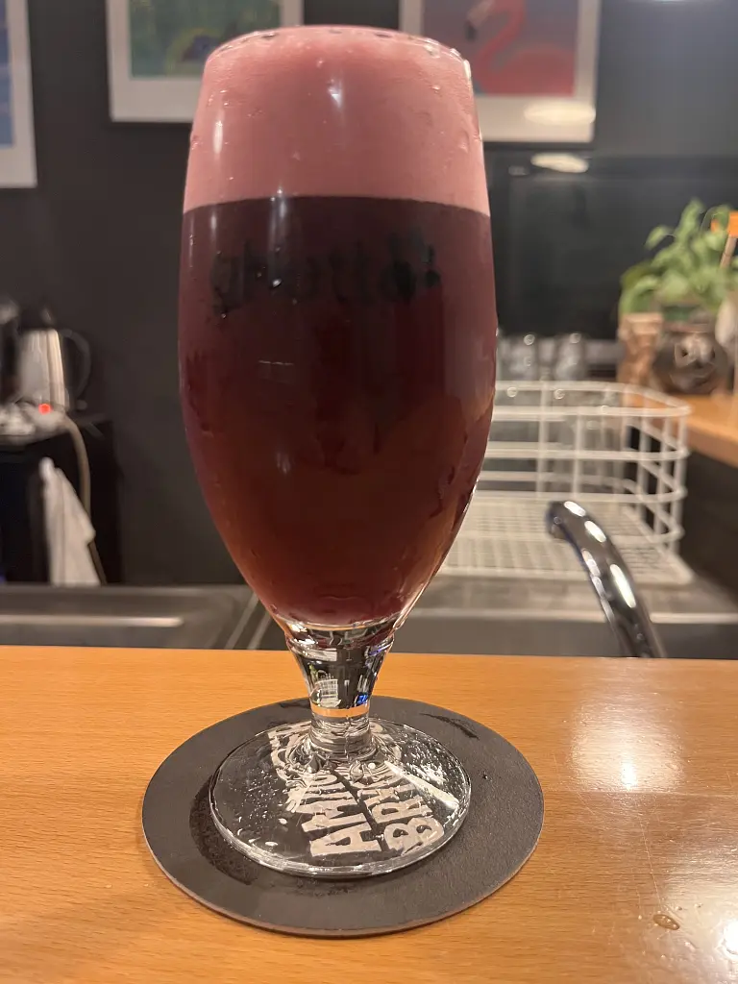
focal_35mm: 26
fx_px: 739
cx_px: 369
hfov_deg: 53.1
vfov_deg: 67.3
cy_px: 492
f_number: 1.6
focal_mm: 5.1
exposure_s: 1/33
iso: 400
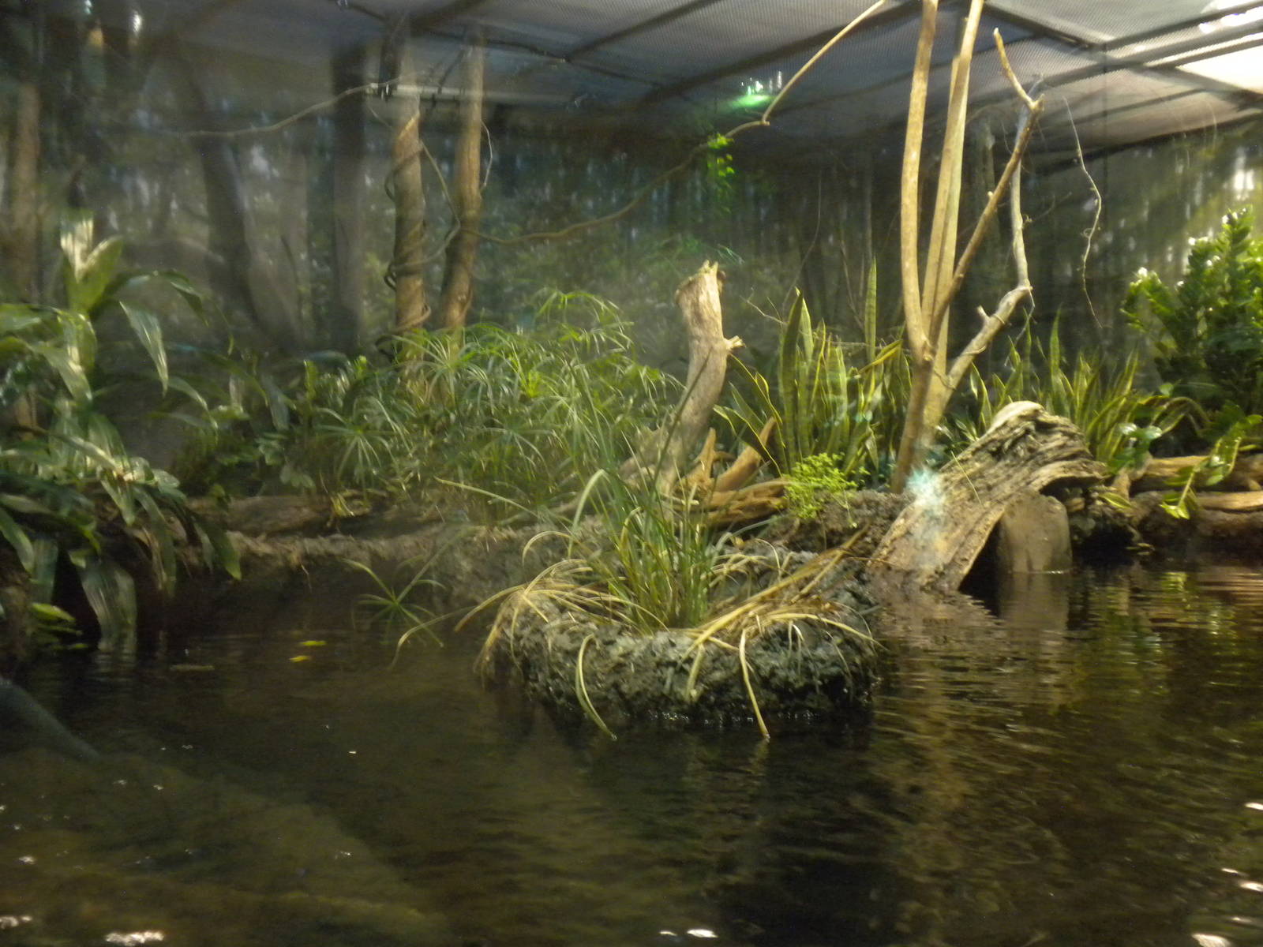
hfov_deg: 50.1
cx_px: 632
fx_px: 1350
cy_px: 474
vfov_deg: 38.7
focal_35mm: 37
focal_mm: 6.6
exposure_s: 1/28.5
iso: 400
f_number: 3.5
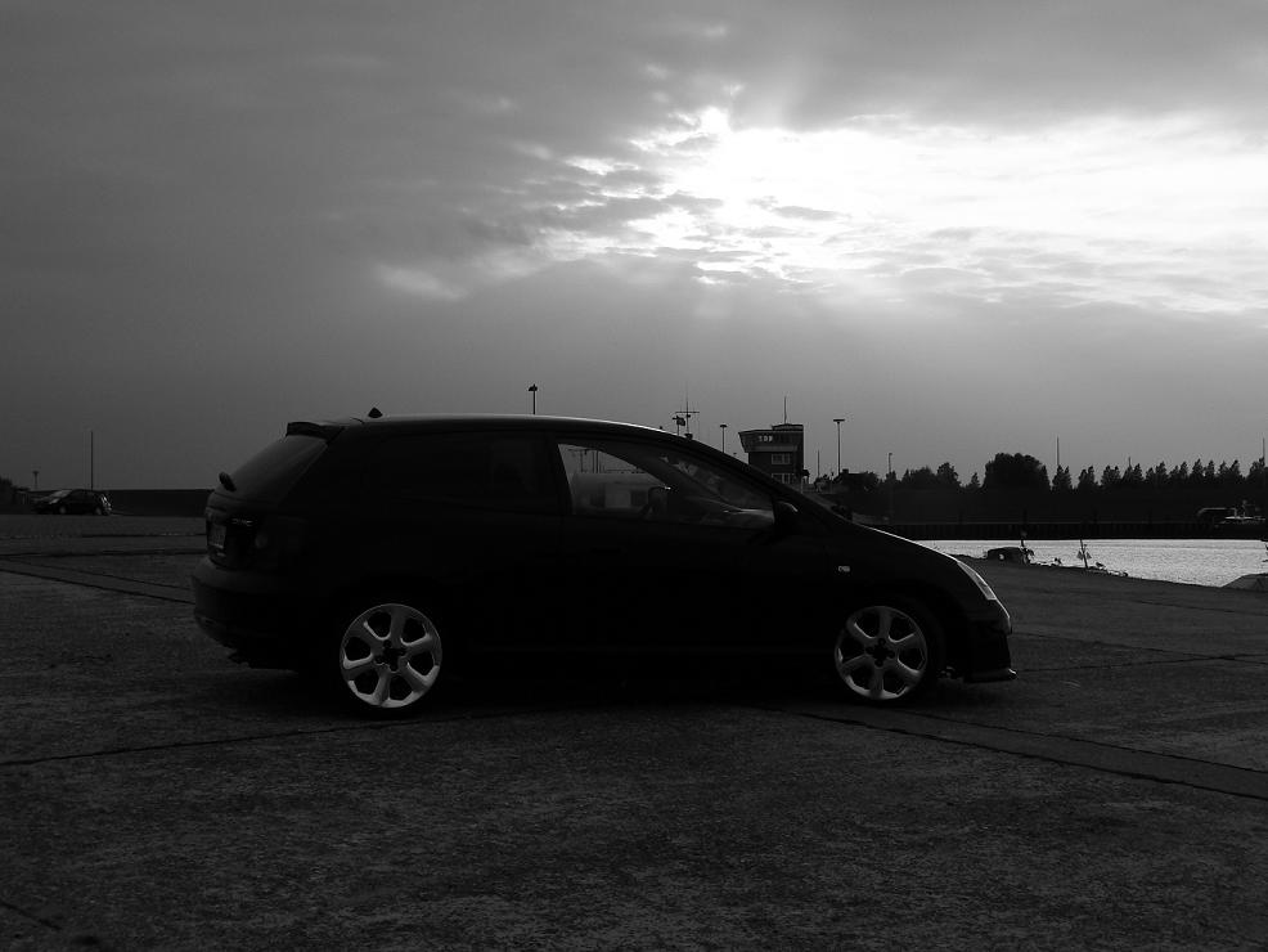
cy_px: 476
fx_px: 2052
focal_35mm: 56
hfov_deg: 34.3
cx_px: 634
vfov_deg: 26.1
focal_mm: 9.3
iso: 80
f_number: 5.6
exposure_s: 1/250
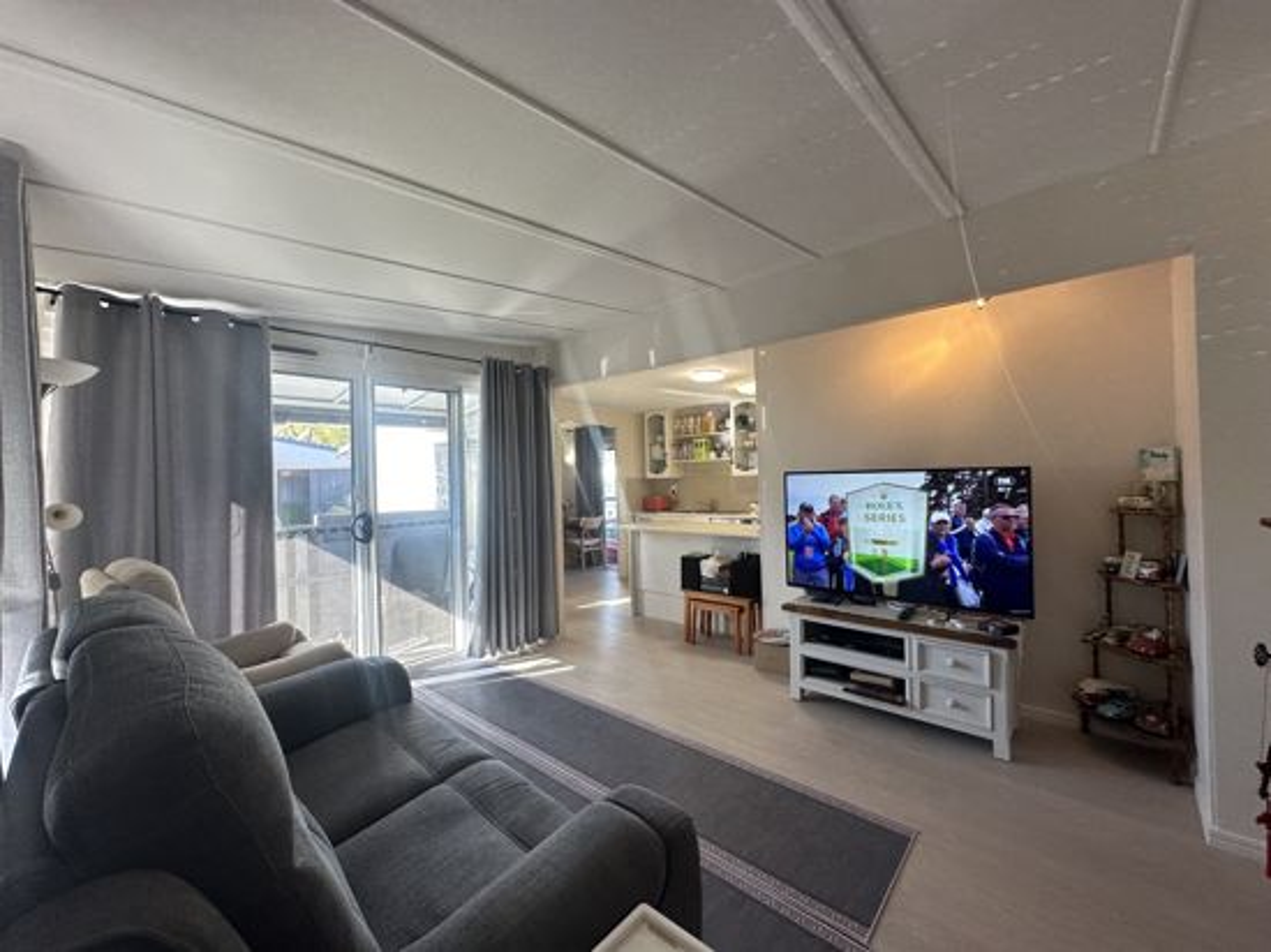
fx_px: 514
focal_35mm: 14
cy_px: 476
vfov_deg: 85.6
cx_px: 636
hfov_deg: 102.1
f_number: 2.2
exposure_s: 1/100
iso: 125
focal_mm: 2.22
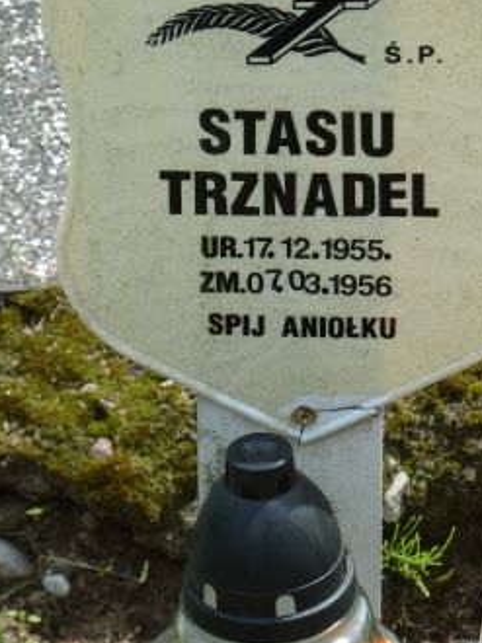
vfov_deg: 8.6
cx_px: 283
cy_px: 212
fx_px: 4276
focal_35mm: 230
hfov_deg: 6.5
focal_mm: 25.9
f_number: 4.5
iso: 80
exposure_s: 1/320
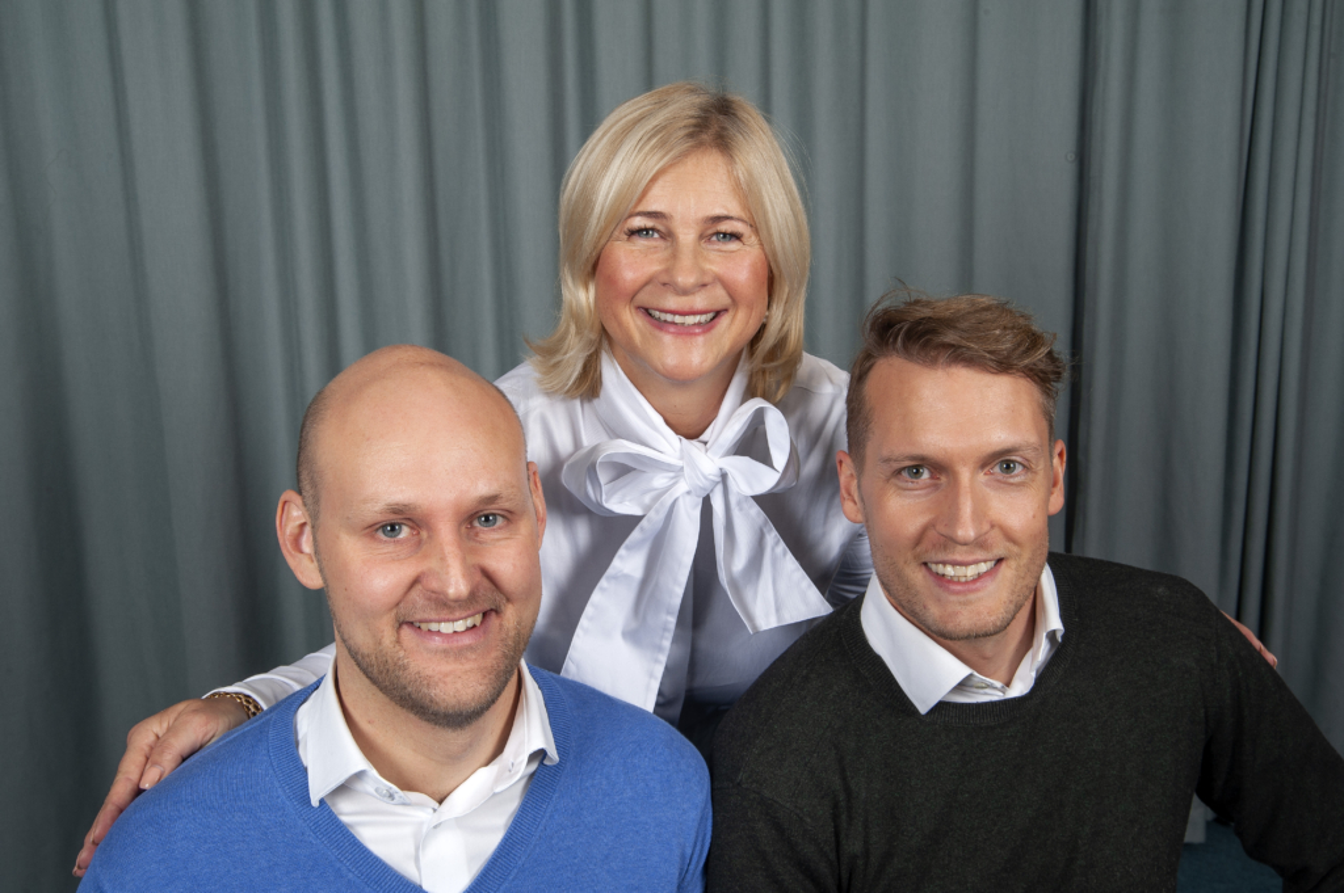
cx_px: 672
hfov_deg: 48.5
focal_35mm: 40
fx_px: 1492
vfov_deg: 33.3
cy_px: 446
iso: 200
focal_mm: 40
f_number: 13
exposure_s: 1/60
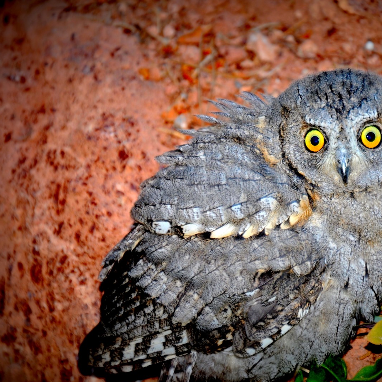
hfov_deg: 8.6
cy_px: 192
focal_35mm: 203
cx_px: 263
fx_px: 2530
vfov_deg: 8.6
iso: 200
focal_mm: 105
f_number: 5.6
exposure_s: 1/30
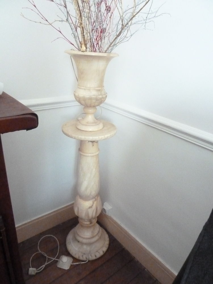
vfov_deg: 69.4
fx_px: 205
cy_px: 142
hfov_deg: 54.9
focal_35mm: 25
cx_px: 106
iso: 1600
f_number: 3.3
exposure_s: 1/60
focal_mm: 4.1
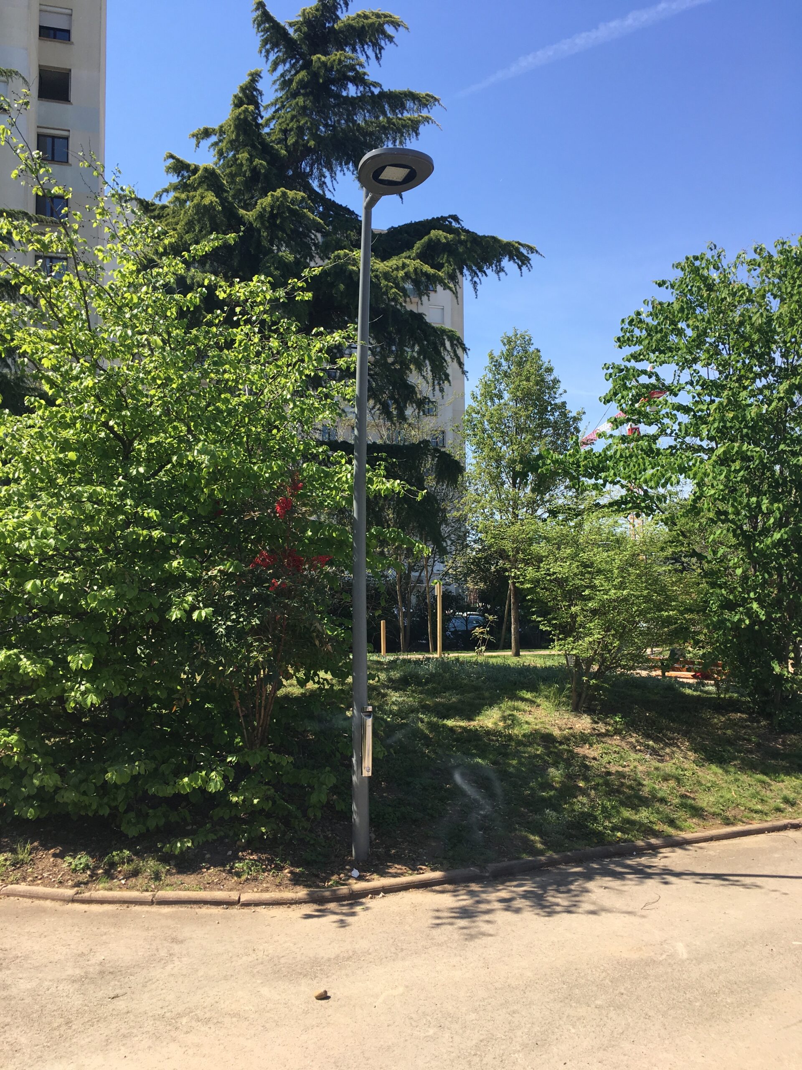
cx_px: 401
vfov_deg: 61.7
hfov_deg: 48.2
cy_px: 535
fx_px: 896
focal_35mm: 29
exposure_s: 1/836
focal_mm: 4.15
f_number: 2.2
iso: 25
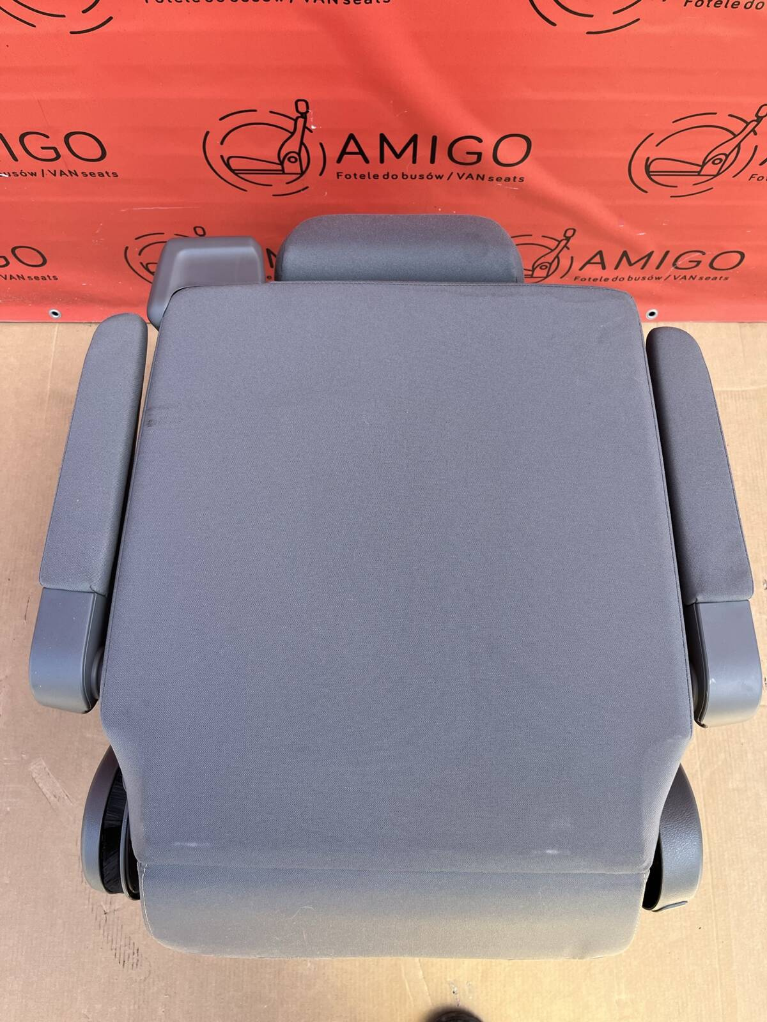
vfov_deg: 67.3
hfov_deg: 53.1
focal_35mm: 26
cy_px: 511
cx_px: 384
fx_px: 768
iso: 50
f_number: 1.6
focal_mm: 5.1
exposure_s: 1/340
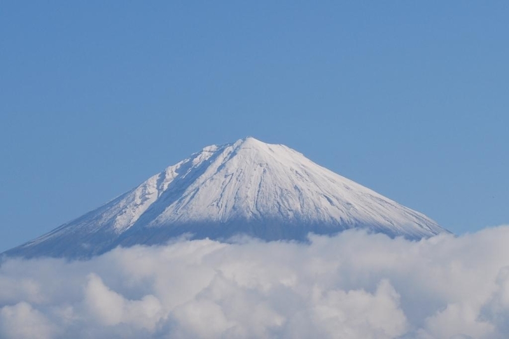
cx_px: 254
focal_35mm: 82
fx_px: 1166
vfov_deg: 16.5
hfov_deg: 24.6
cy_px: 170
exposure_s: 1/320
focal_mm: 55
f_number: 9
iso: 100
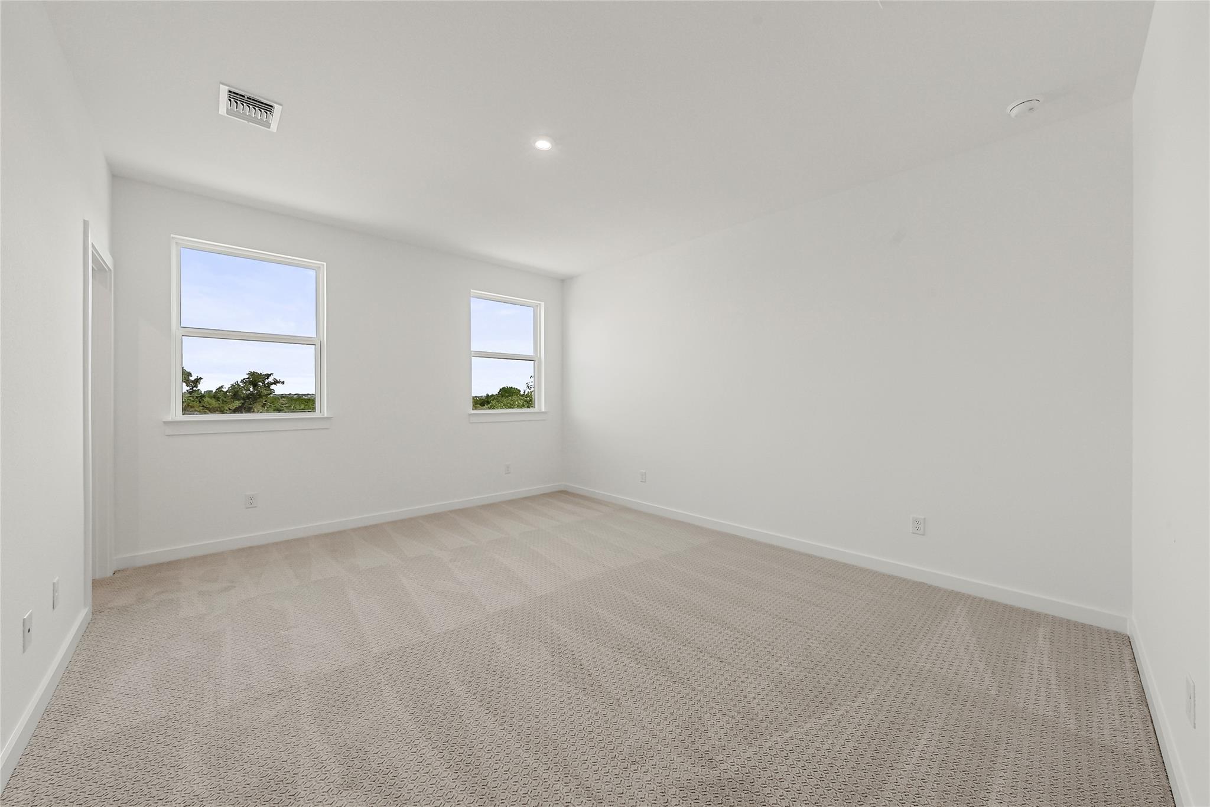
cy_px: 404
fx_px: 437
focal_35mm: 13
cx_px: 605
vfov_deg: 85.5
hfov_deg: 108.3
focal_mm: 13
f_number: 11
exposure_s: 1/13
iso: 800
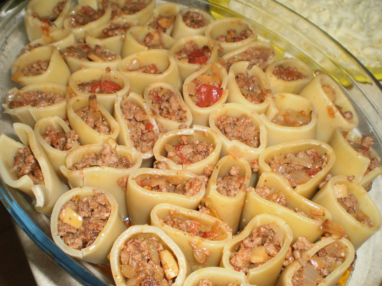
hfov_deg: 51.4
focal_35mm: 36
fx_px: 397
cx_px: 191
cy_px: 143
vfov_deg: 39.7
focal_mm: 6.3
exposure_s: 1/30
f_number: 3.1
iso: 125
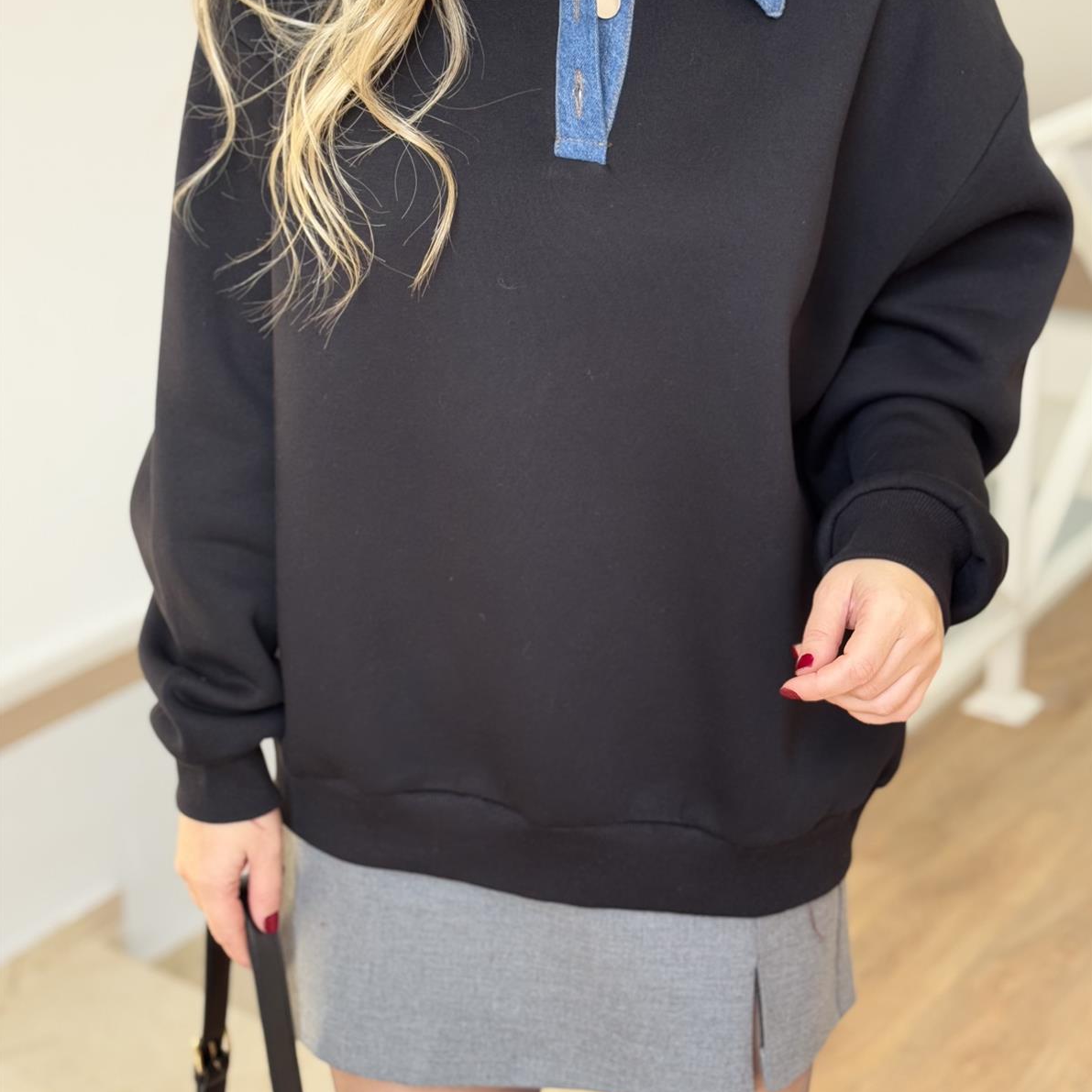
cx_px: 547
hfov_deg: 30.0
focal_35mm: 57
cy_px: 450
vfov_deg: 30.0
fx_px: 2034
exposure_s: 1/121
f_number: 1.78
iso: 100
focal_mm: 6.76
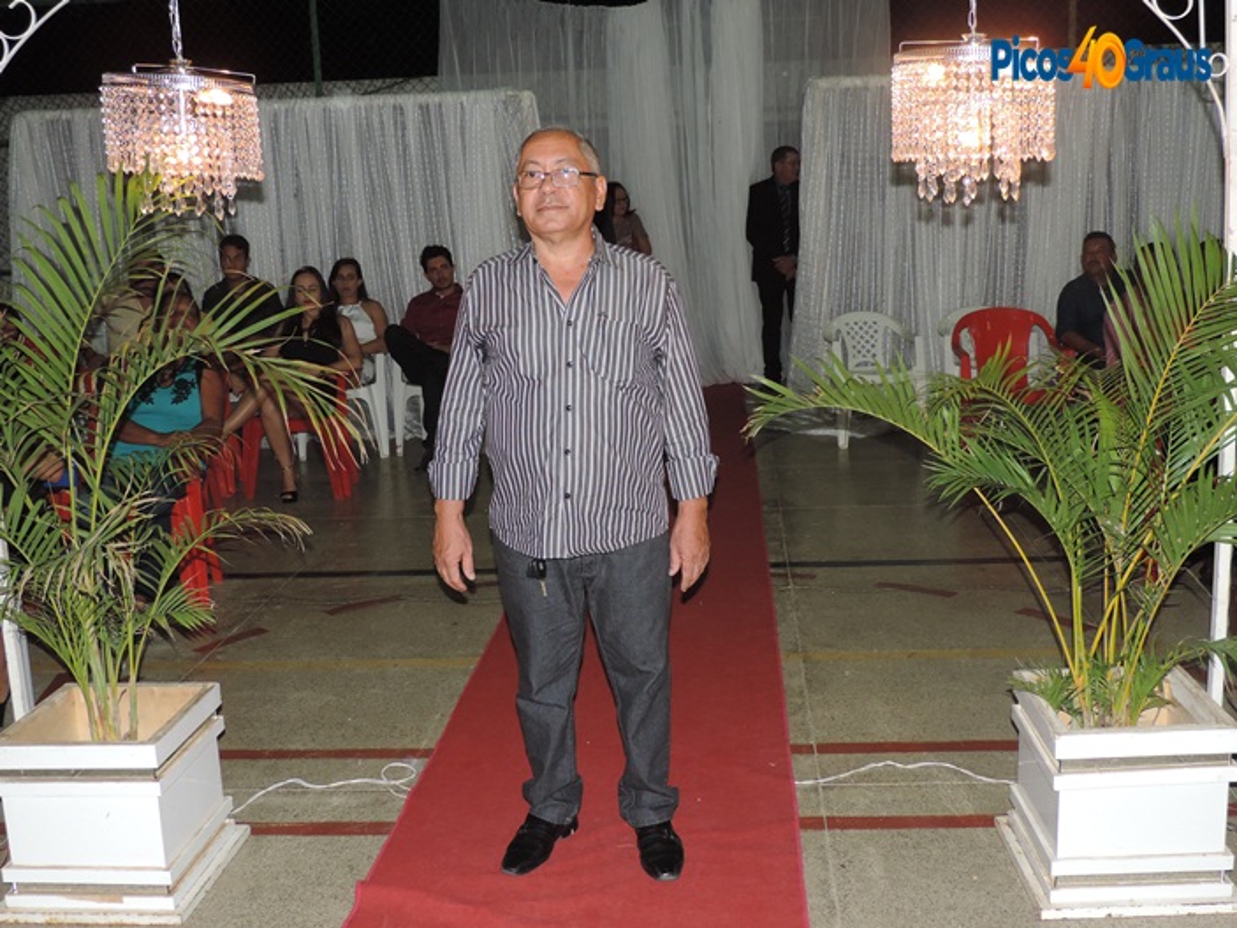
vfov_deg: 35.9
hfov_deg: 46.8
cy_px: 464
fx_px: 1429
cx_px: 618
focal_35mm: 40
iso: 280
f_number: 3.3
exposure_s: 1/40
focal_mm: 7.1
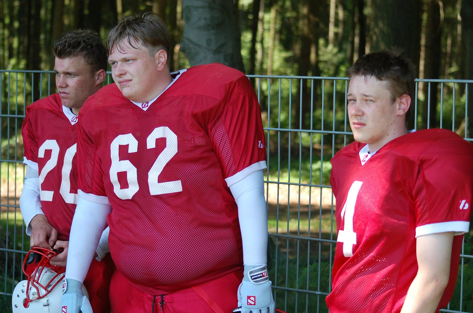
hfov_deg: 19.5
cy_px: 156
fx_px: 1377
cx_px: 236
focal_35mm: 105
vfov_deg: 13.0
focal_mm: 70
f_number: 4
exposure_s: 1/500
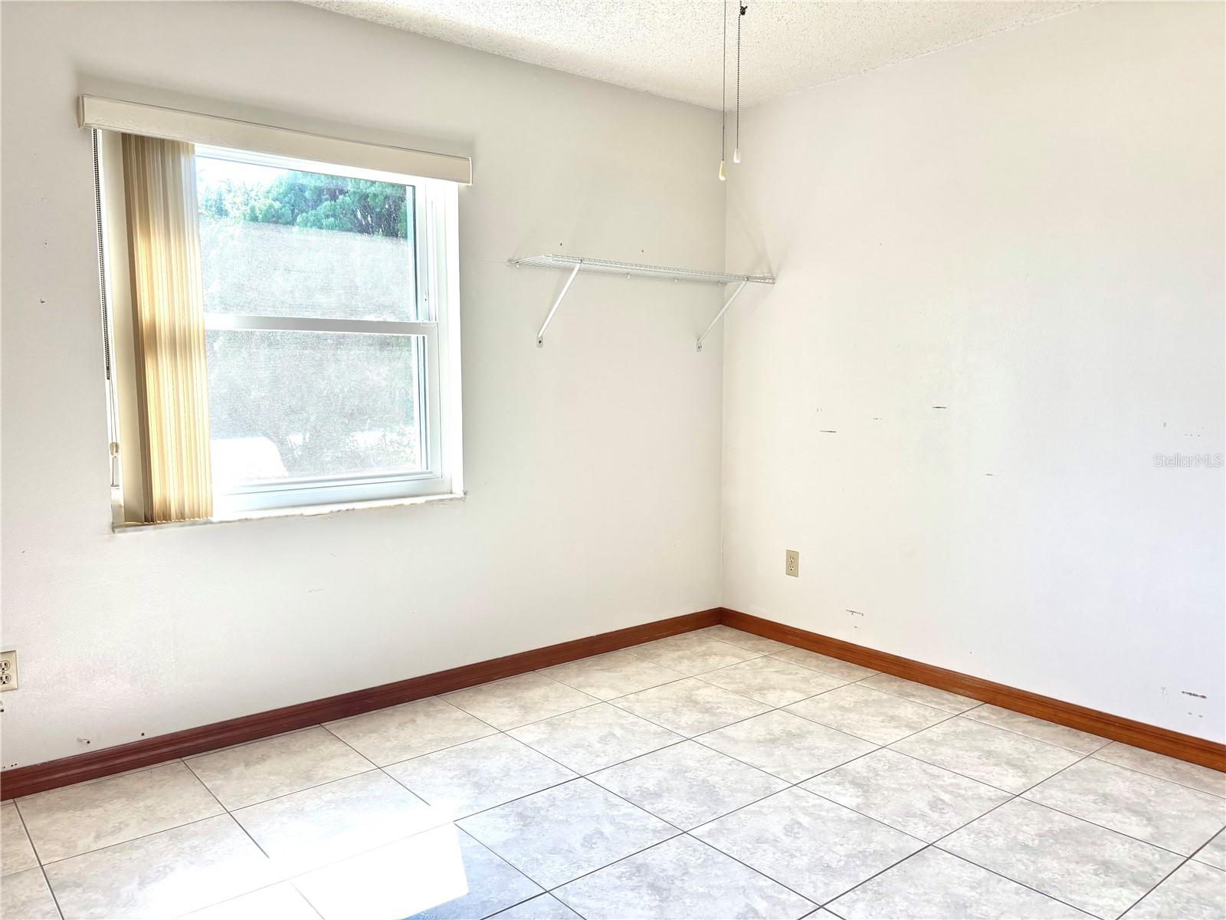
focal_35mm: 26
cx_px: 613
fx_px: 921
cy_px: 460
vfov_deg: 53.1
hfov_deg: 67.3
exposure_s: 1/165
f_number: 1.6
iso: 50
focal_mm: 5.96
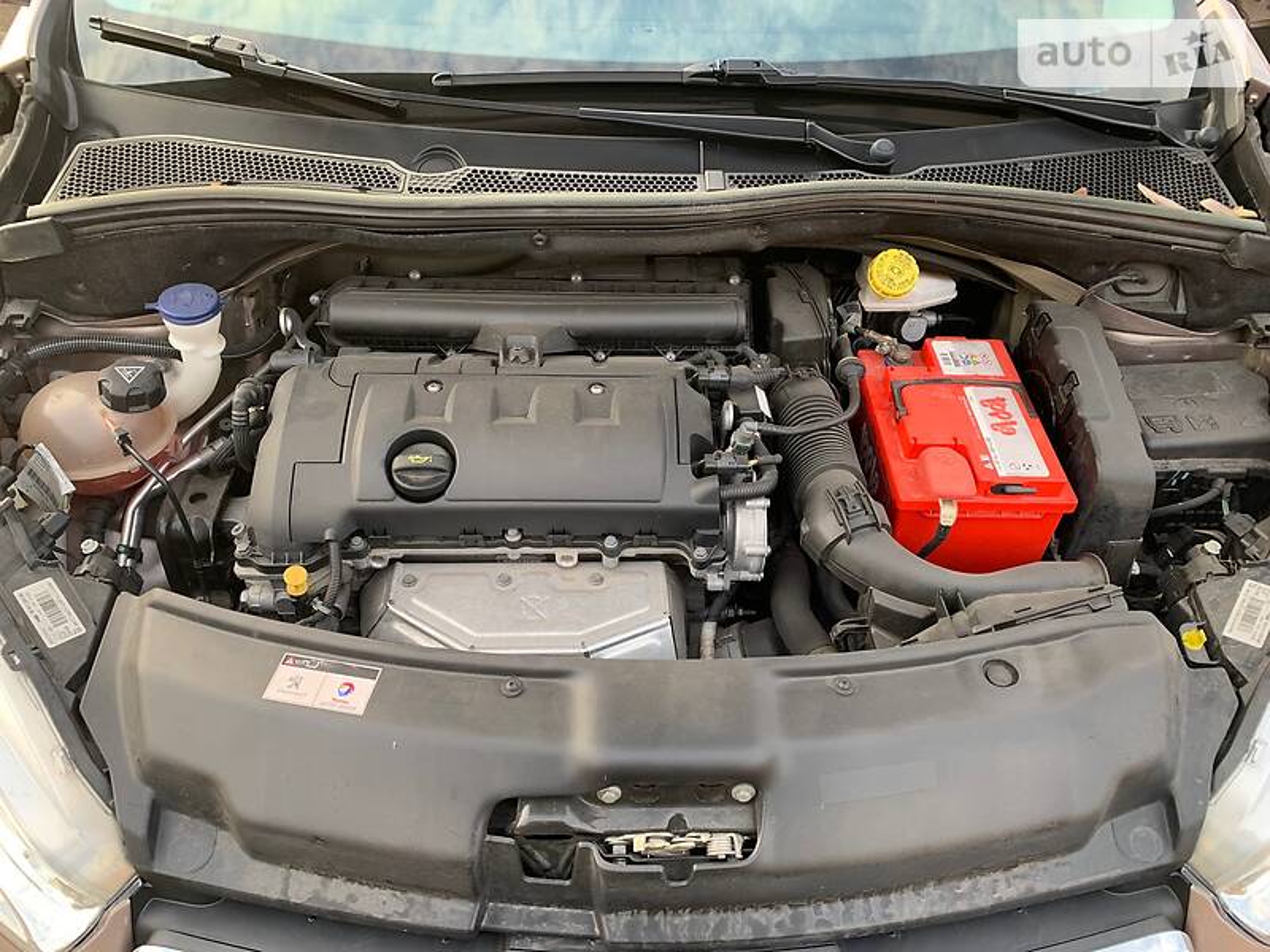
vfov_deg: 53.1
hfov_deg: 67.3
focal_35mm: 26
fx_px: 954
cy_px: 476
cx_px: 635
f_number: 1.8
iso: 80
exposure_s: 1/121
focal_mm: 4.2
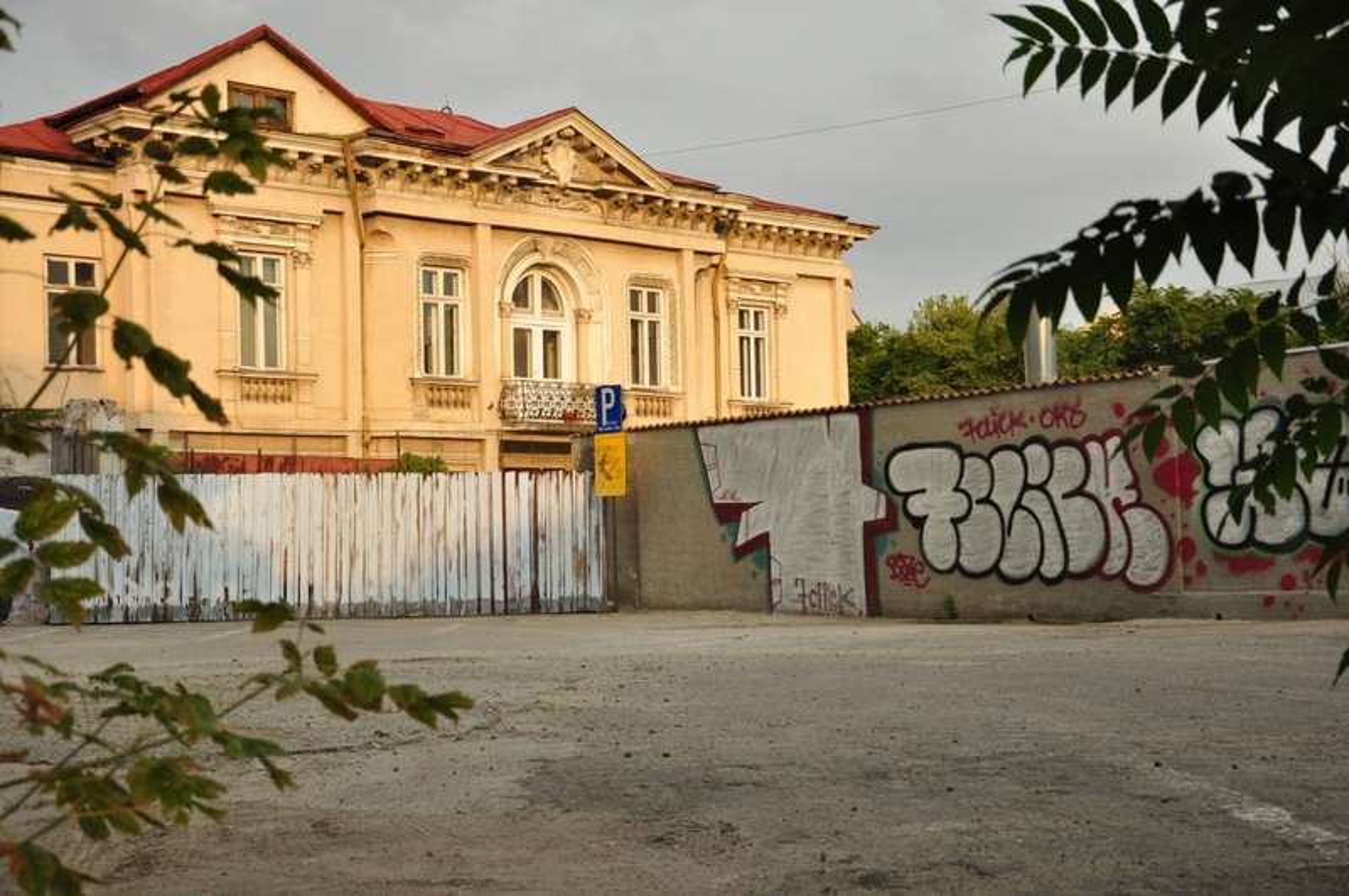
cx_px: 674
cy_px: 448
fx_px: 1964
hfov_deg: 37.9
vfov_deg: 25.7
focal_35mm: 52
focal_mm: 35
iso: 1000
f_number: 4.5
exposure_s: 1/2500
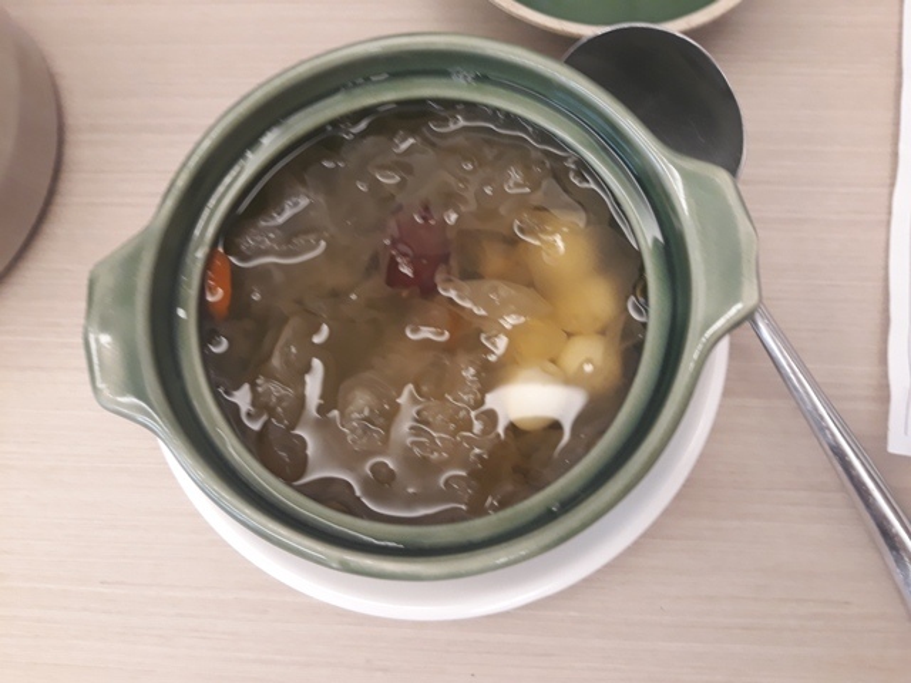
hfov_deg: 65.3
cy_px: 342
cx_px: 456
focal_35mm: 27
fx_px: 711
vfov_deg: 51.4
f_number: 1.7
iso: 200
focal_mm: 3.71
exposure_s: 1/24
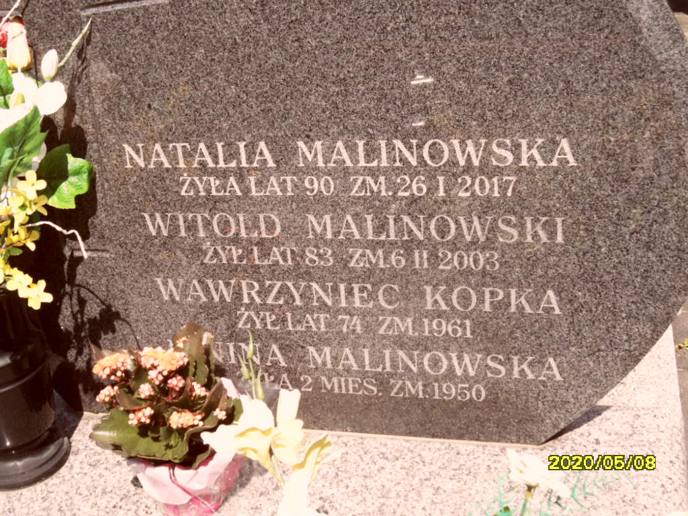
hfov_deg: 38.2
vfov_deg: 29.1
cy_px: 258
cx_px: 344
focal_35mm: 50
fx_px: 994
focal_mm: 8.2
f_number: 3.8
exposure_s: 1/500
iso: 80
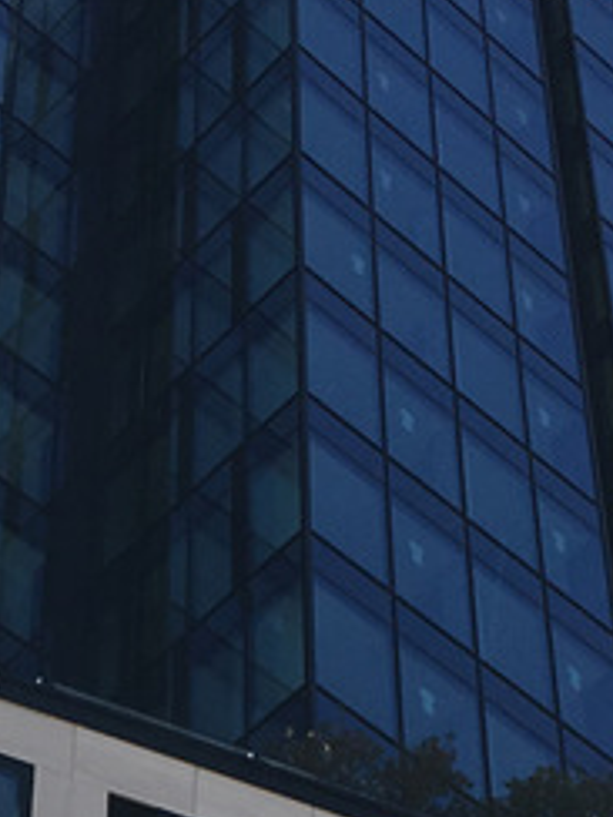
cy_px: 1043
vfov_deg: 13.8
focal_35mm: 138
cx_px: 117
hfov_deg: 10.7
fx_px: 3258
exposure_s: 1/1350
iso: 25
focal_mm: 4.15
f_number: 2.2
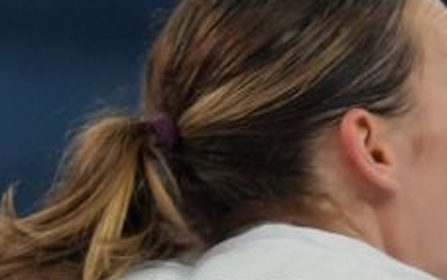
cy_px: 887
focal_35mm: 1619
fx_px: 19728
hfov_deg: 1.3
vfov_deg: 0.8
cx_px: 1002
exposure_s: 1/1000
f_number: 2.8
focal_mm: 200
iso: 500
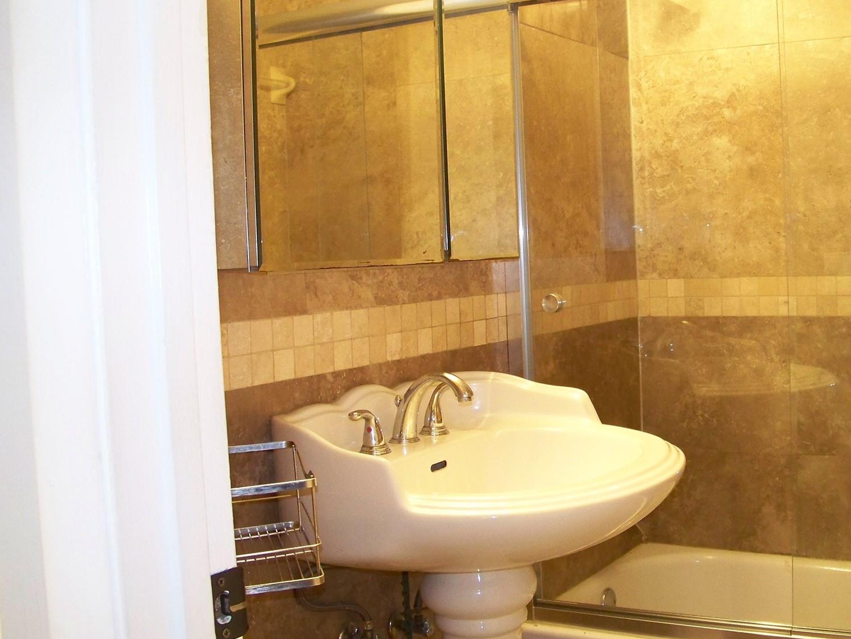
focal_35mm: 46
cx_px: 550
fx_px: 1131
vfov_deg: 31.5
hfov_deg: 40.8
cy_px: 316
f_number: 2.8
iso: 250
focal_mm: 5.85
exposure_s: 1/30
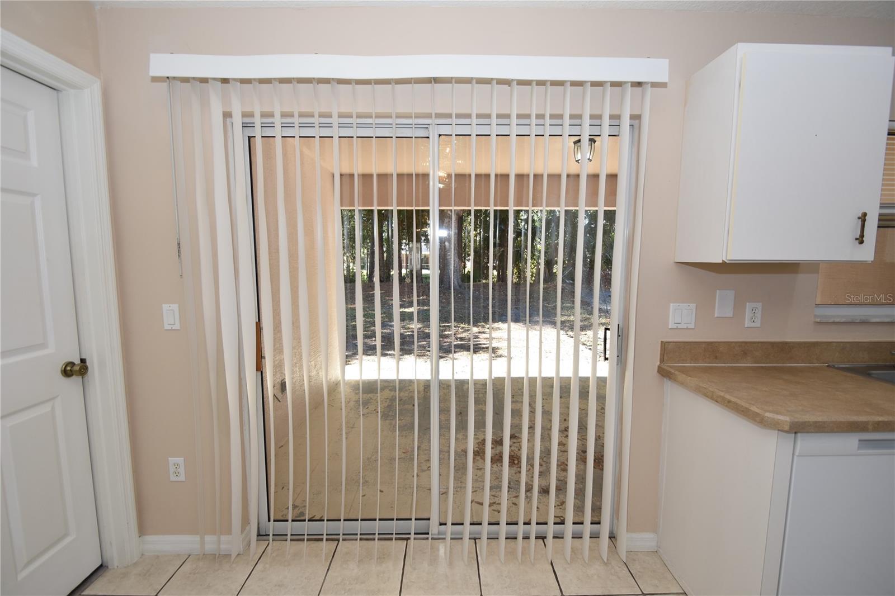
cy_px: 298
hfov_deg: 100.4
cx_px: 448
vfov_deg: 77.3
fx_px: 373
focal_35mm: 15
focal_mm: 10
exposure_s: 1/80
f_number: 4.5
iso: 200
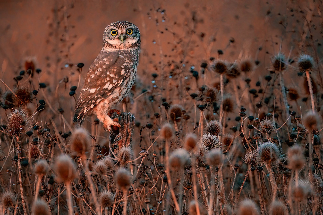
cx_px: 162
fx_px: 3723
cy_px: 108
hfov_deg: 5.0
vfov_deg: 3.3
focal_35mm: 415
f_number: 6.3
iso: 20000
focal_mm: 415
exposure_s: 1/20
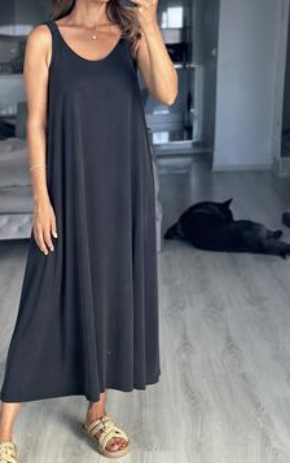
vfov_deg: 28.6
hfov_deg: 18.0
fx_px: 910
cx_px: 74
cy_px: 202
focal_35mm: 72
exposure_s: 1/123
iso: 100
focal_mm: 6.86
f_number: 1.78
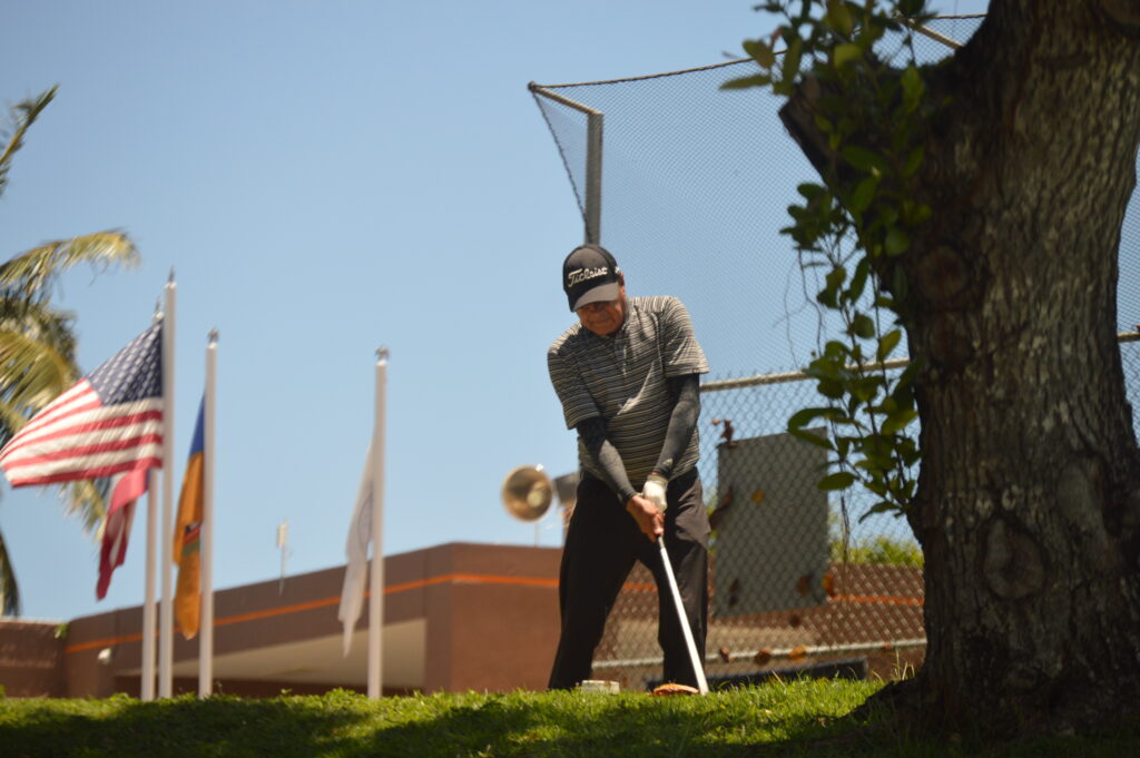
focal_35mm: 195
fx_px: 6170
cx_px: 570
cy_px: 379
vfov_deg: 7.0
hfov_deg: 10.6
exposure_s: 1/800
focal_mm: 130
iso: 400
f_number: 5
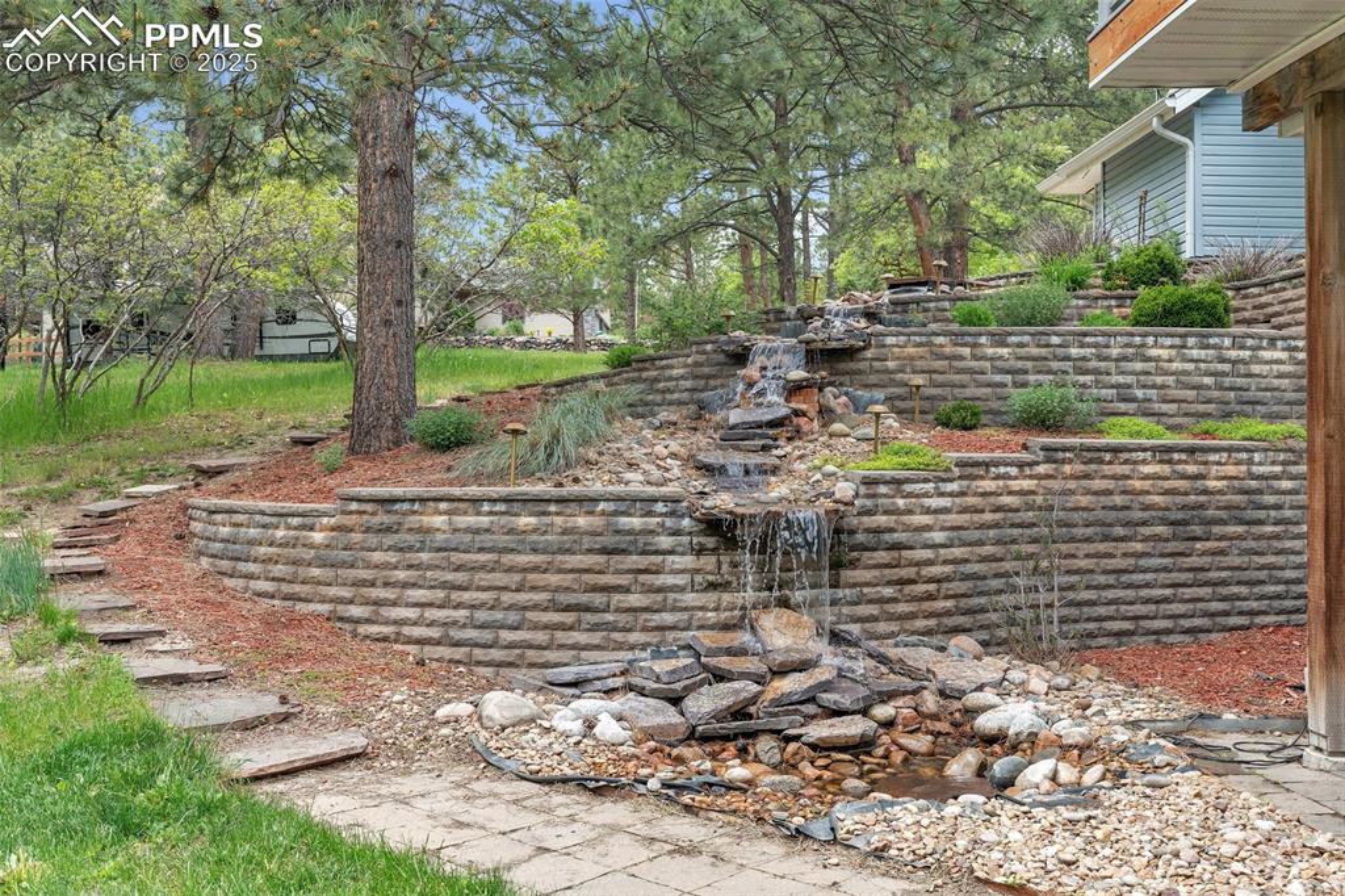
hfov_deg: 54.4
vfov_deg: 37.8
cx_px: 672
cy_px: 448
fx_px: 1307
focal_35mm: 35
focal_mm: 35
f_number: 7.1
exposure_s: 1/160
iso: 400
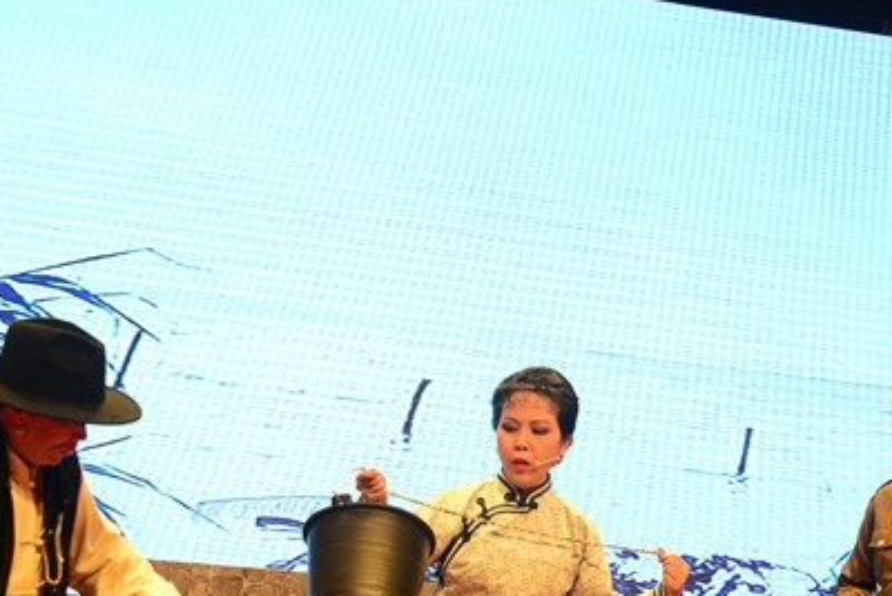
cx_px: 553
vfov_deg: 14.1
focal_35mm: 96
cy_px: 579
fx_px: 2379
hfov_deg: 21.2
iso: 1250
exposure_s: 1/160
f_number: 6.3
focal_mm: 48
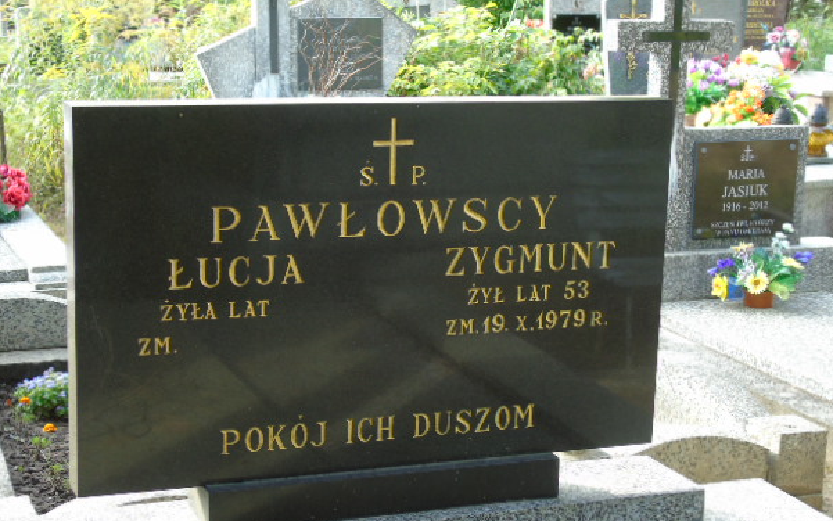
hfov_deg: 29.4
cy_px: 308
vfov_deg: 18.6
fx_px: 1590
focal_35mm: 70
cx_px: 419
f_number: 4.5
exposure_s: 1/40
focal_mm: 11
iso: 80
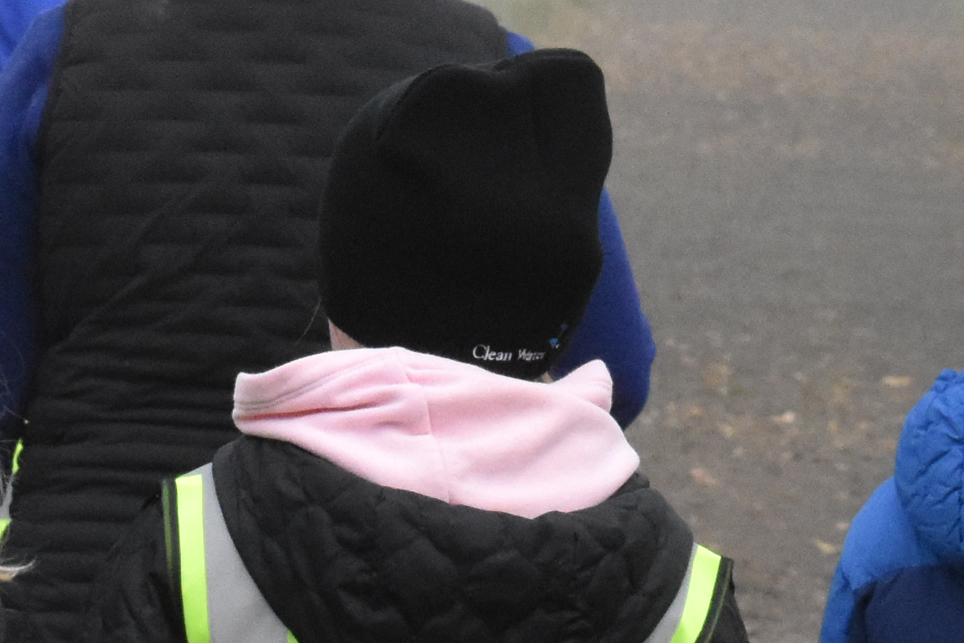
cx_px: 608
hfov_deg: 4.7
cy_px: -389
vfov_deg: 3.2
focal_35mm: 435
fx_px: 11650
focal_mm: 70
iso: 3200
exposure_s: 1/2000
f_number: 11
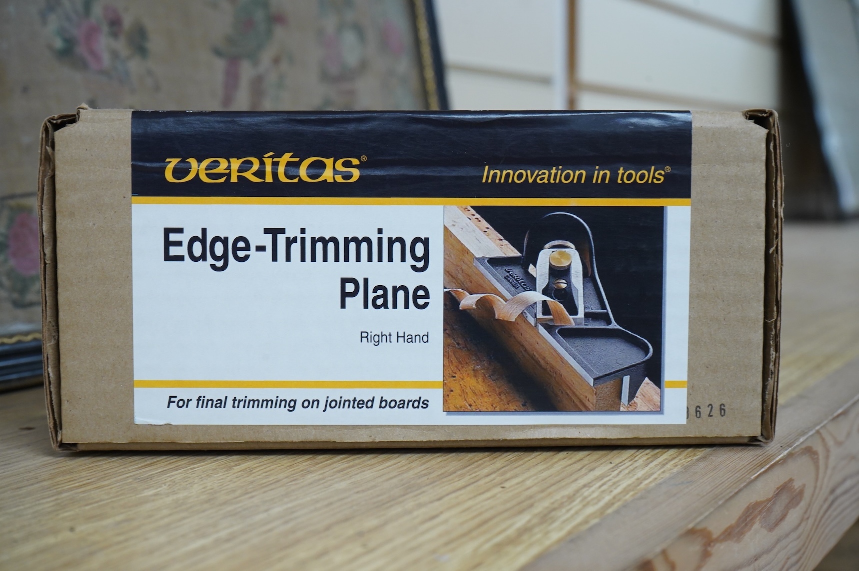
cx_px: 430
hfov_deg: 36.3
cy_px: 286
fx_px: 1311
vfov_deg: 24.6
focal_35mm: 55
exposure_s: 1/80
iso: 2500
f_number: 10
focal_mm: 55
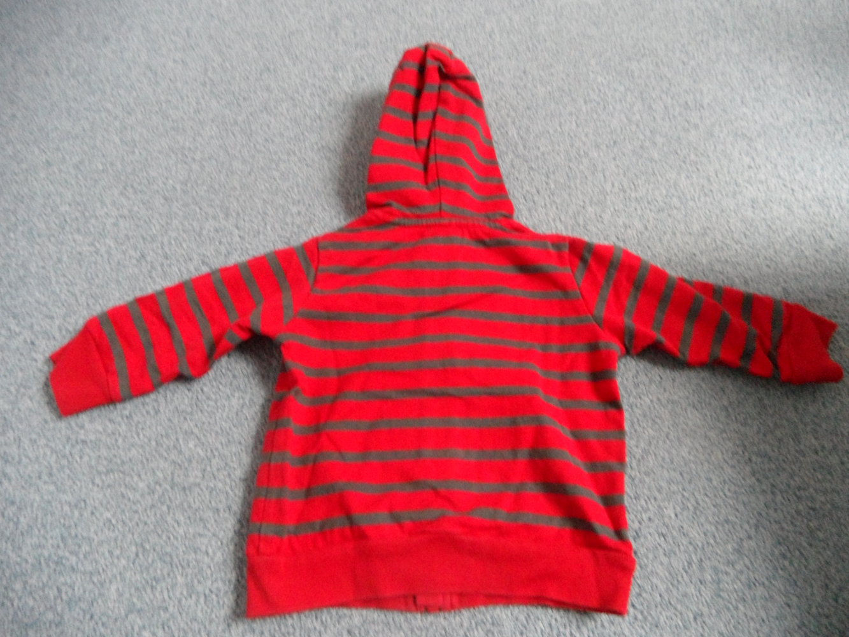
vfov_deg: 56.8
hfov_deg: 71.6
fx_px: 589
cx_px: 424
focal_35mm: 24
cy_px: 318
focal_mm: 4.1
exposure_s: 1/15
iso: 400
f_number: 2.9
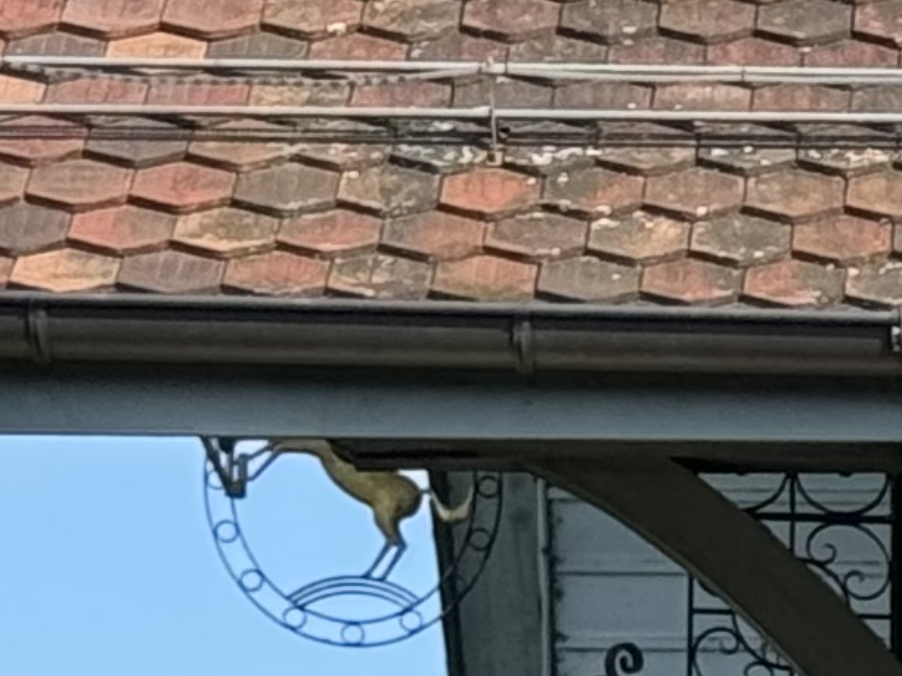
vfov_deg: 4.6
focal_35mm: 317
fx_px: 8259
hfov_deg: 5.9
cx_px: 2603
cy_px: 1165
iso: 64
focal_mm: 6.76
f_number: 1.78
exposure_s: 1/1395
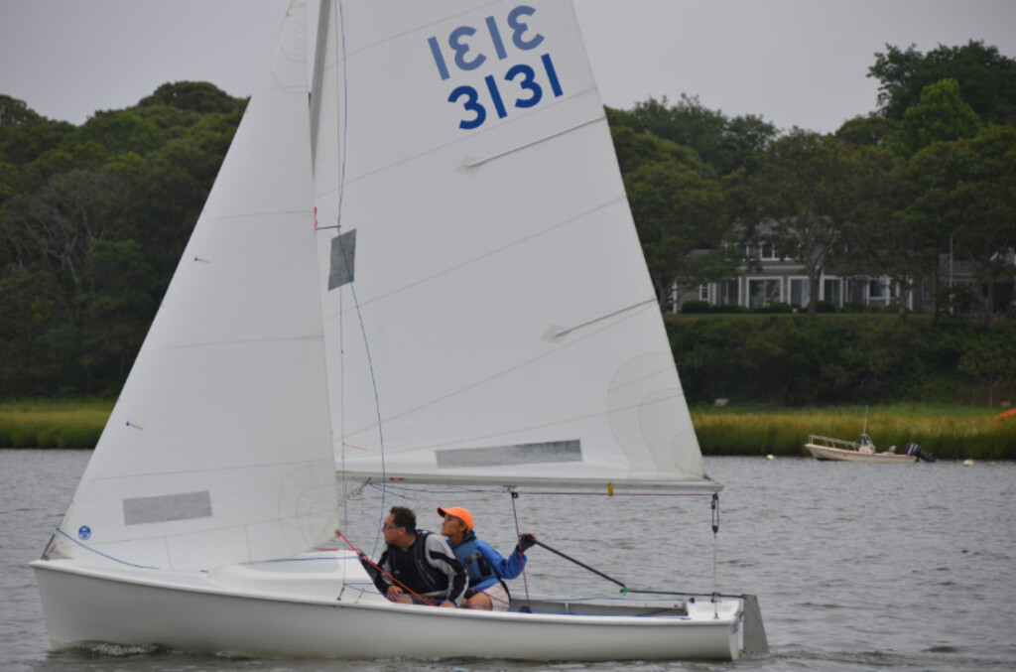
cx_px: 508
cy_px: 336
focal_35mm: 202
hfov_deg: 10.2
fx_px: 5700
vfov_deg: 6.7
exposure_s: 1/640
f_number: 6.3
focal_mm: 135
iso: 200
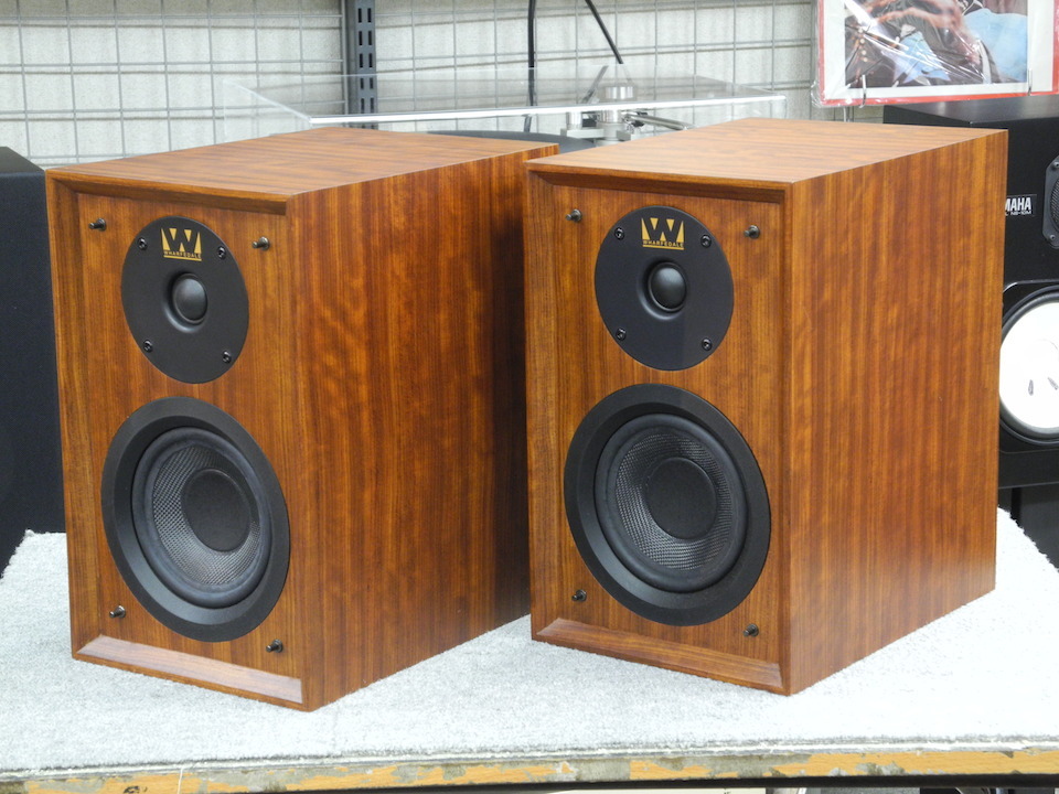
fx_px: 2600
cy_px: 397
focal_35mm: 85
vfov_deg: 17.4
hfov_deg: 23.0
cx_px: 530
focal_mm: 18.1
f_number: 4
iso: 400
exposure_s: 1/7.4
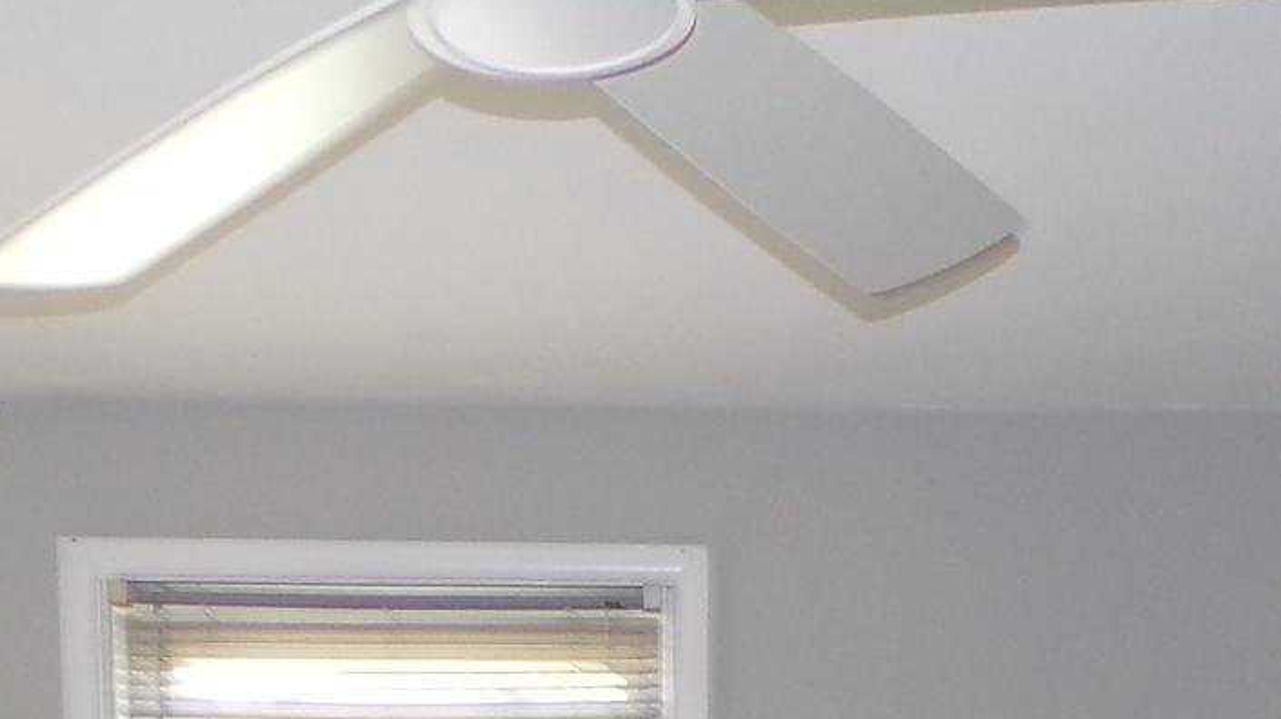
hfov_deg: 27.8
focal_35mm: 76
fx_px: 2581
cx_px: 770
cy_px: 1389
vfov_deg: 13.7
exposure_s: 1/34
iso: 200
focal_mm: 4.3
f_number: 3
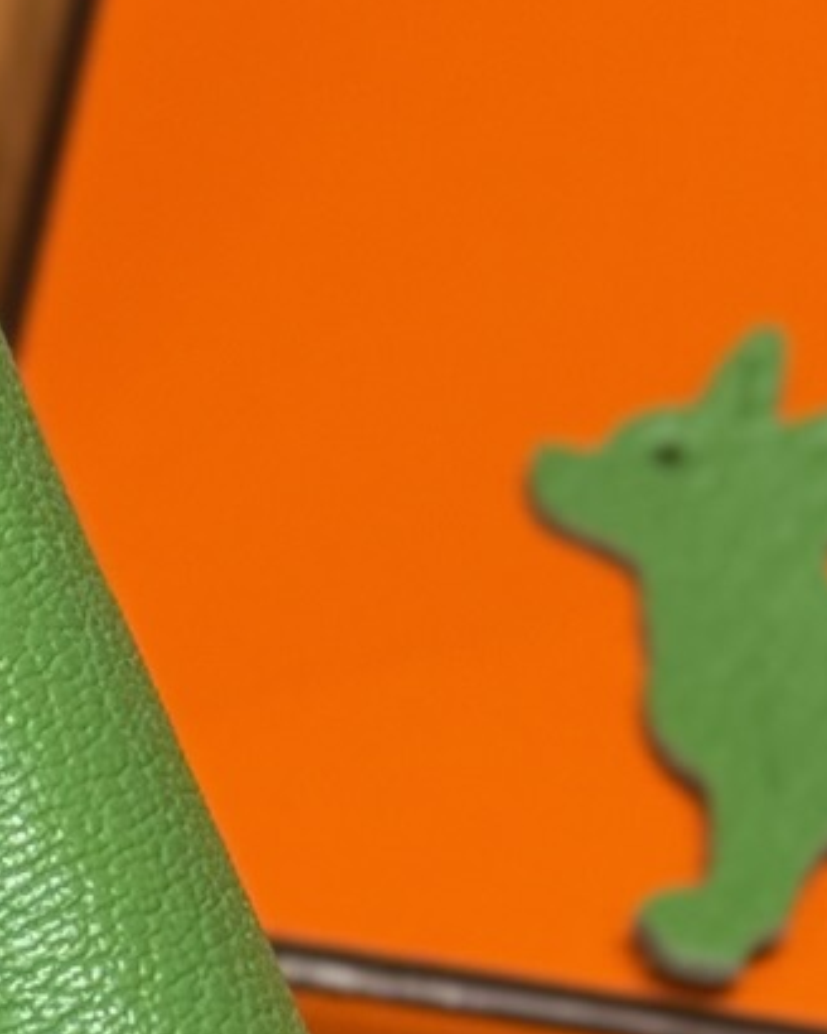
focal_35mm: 234
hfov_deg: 6.6
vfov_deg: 8.2
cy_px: 1291
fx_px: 7159
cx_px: -3
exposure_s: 1/121
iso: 80
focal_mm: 6.76
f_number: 1.78
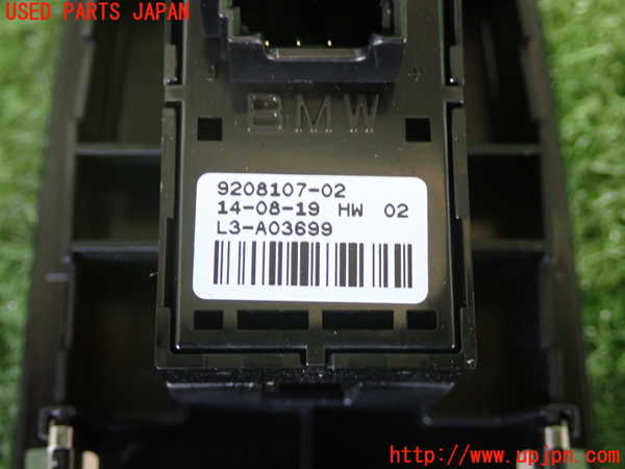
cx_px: 312
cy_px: 234
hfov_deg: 31.2
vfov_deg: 23.7
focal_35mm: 62
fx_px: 1119
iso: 800
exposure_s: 1/20
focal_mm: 11.09
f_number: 3.6
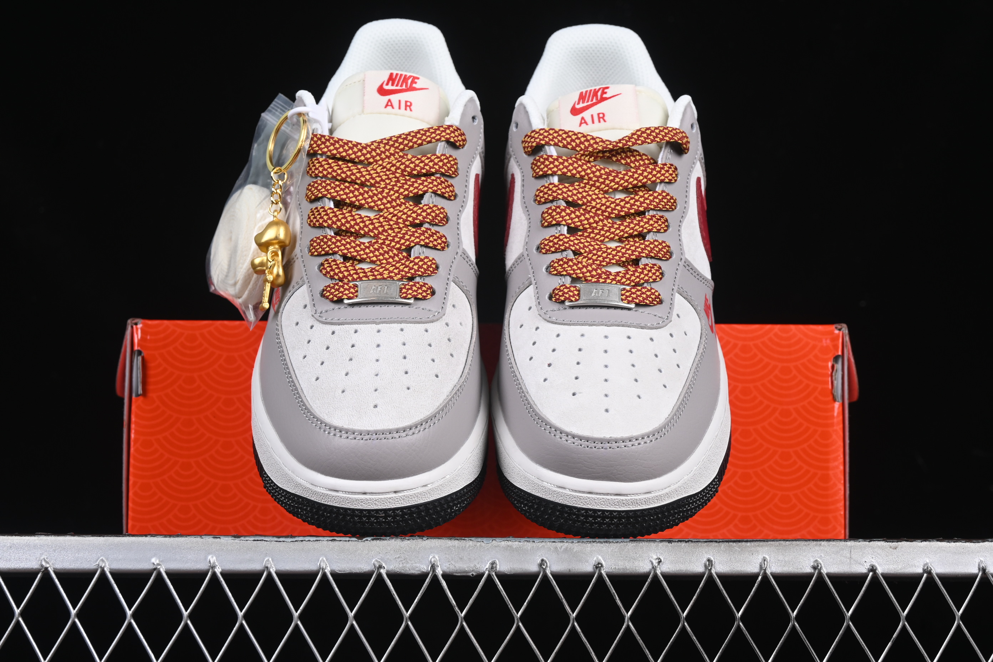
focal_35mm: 75
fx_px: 2069
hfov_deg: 27.0
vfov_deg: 18.2
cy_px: 331
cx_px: 496
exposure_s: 1/80
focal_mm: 50
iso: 160
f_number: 8
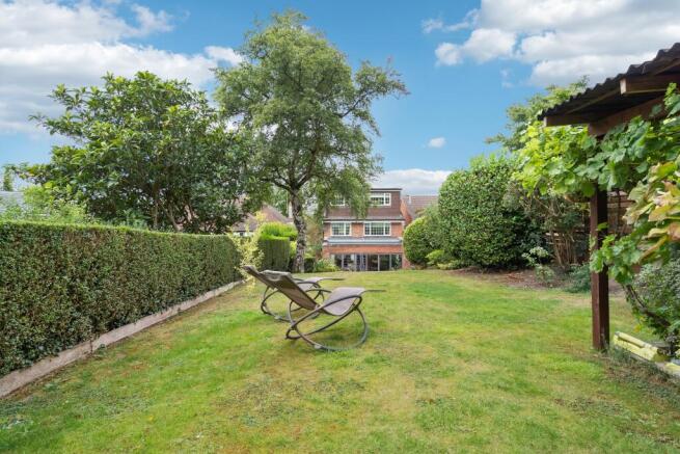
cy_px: 227
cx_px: 340
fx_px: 302
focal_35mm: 16
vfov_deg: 73.8
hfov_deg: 96.7
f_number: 5.6
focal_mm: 16
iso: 640
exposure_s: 1/500
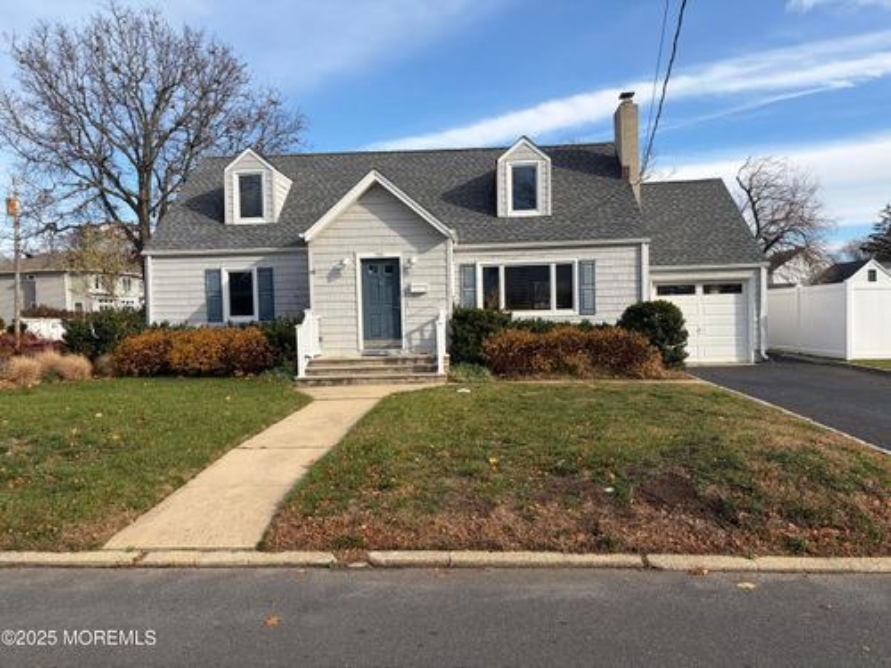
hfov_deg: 67.3
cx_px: 446
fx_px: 669
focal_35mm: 26
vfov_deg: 53.1
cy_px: 334
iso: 50
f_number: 1.6
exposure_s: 1/2451
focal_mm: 5.96
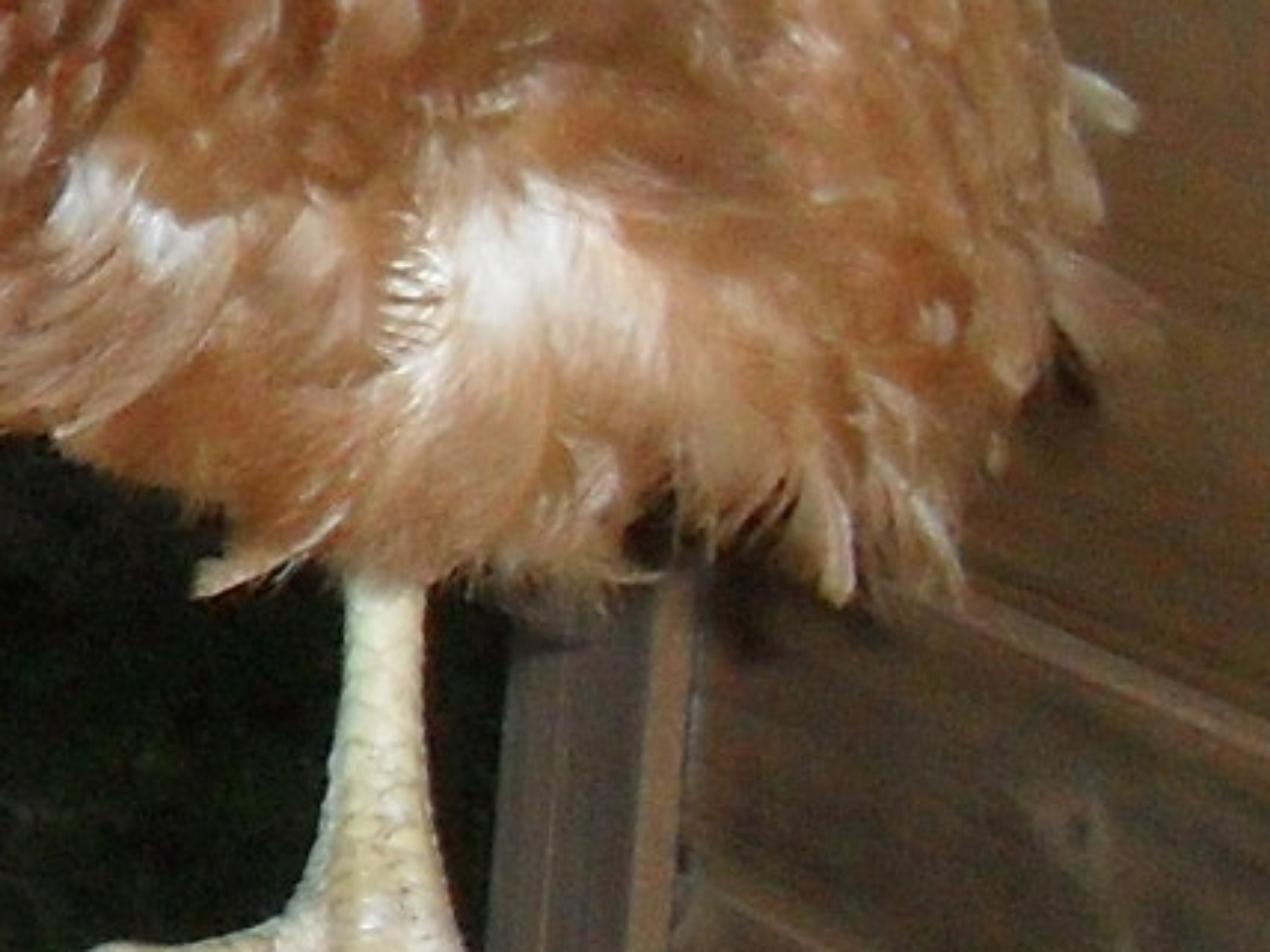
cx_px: -2451
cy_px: -157
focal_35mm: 212
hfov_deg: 8.1
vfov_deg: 7.0
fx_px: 7778
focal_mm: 6.3
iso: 200
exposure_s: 1/45
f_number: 3.2
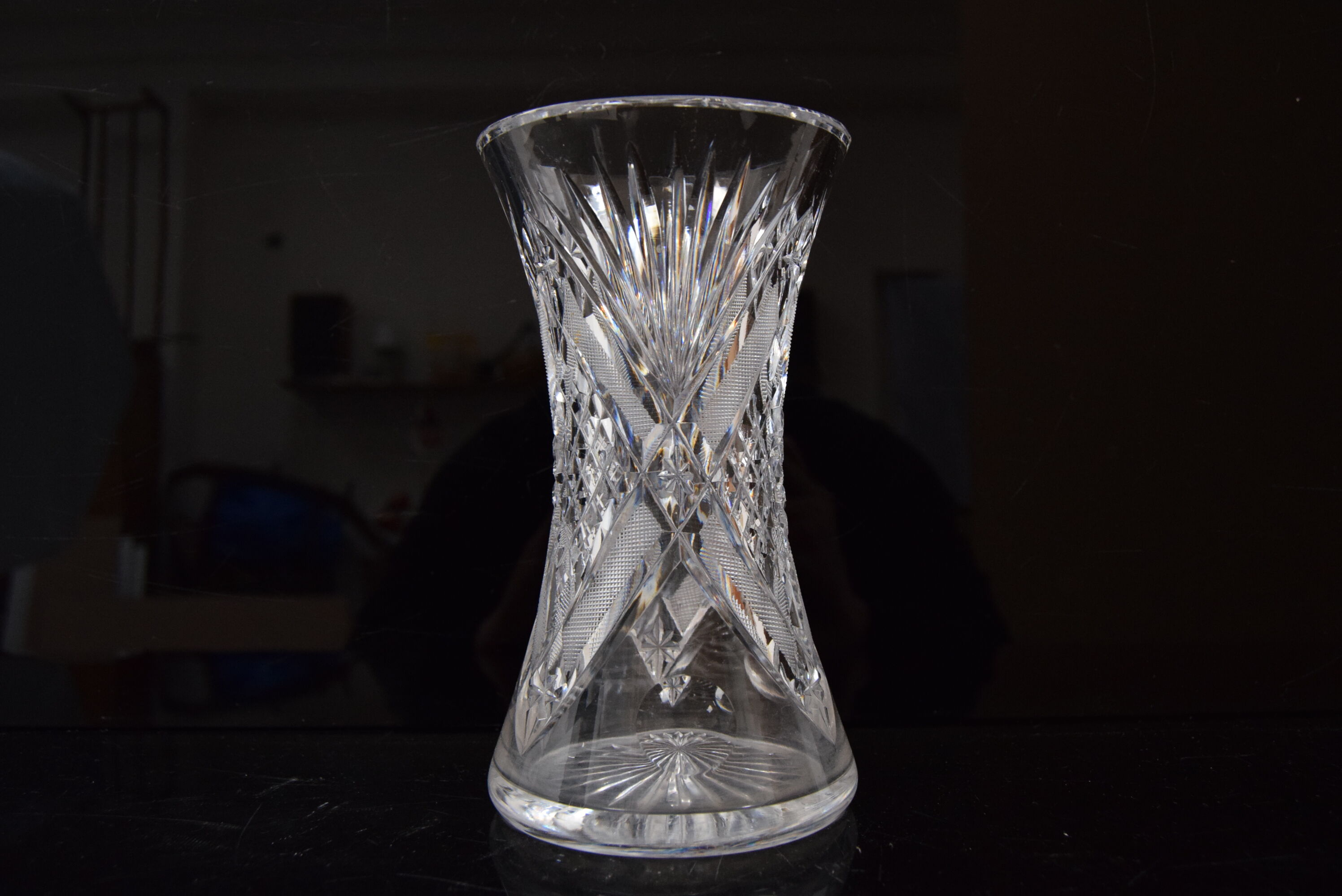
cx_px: 671
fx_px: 1287
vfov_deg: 38.4
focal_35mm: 34
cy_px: 448
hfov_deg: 55.1
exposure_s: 1/125
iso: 1600
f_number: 5.6
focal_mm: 23
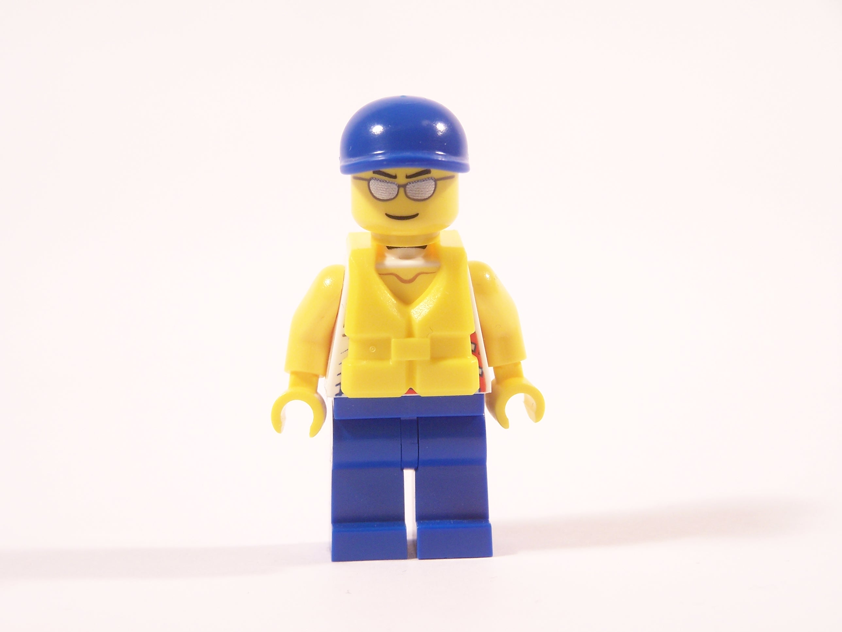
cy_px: 316
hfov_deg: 16.8
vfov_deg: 12.7
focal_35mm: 117
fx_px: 2846
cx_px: 421
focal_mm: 19.4
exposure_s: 1/15
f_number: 3.2
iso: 100
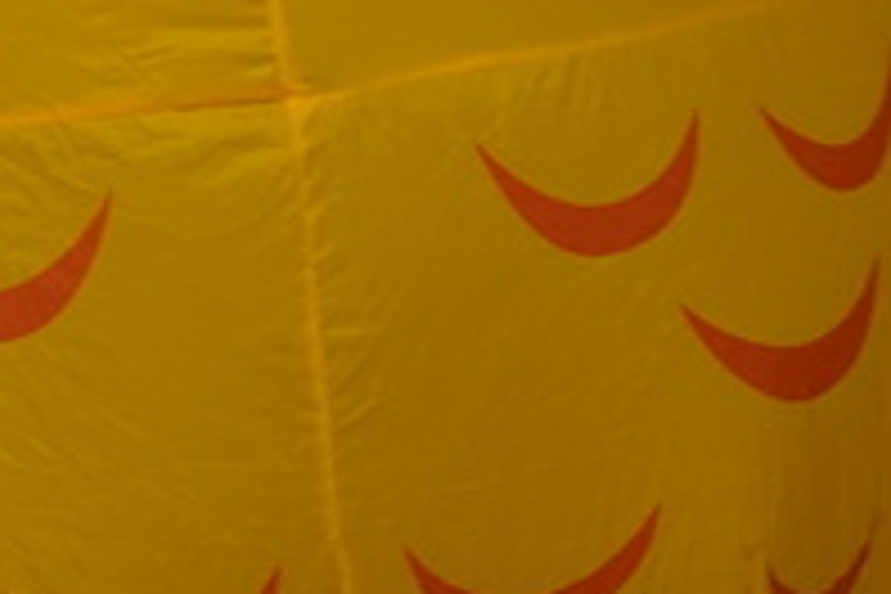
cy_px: -479
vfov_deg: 2.5
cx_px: -567
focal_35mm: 543
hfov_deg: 3.8
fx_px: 13438
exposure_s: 1/160
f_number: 4
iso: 1000
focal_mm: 105
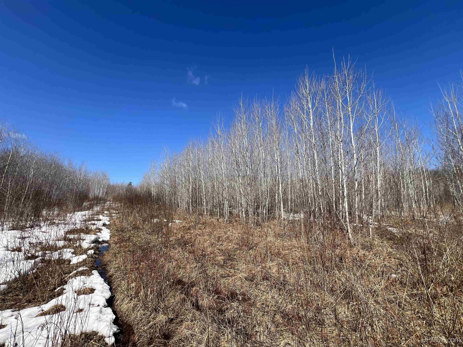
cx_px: 232
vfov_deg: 89.9
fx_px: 174
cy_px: 174
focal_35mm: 13
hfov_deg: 106.2
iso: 32
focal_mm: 1.57
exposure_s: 1/1575
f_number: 1.8
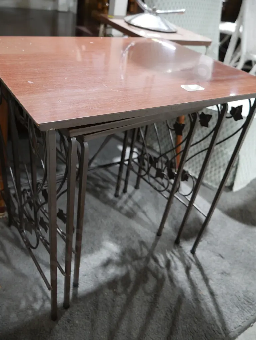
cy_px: 170
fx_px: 296
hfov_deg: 46.8
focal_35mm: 30
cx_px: 128
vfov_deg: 59.9
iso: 1600
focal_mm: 15
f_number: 3.6
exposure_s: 1/60
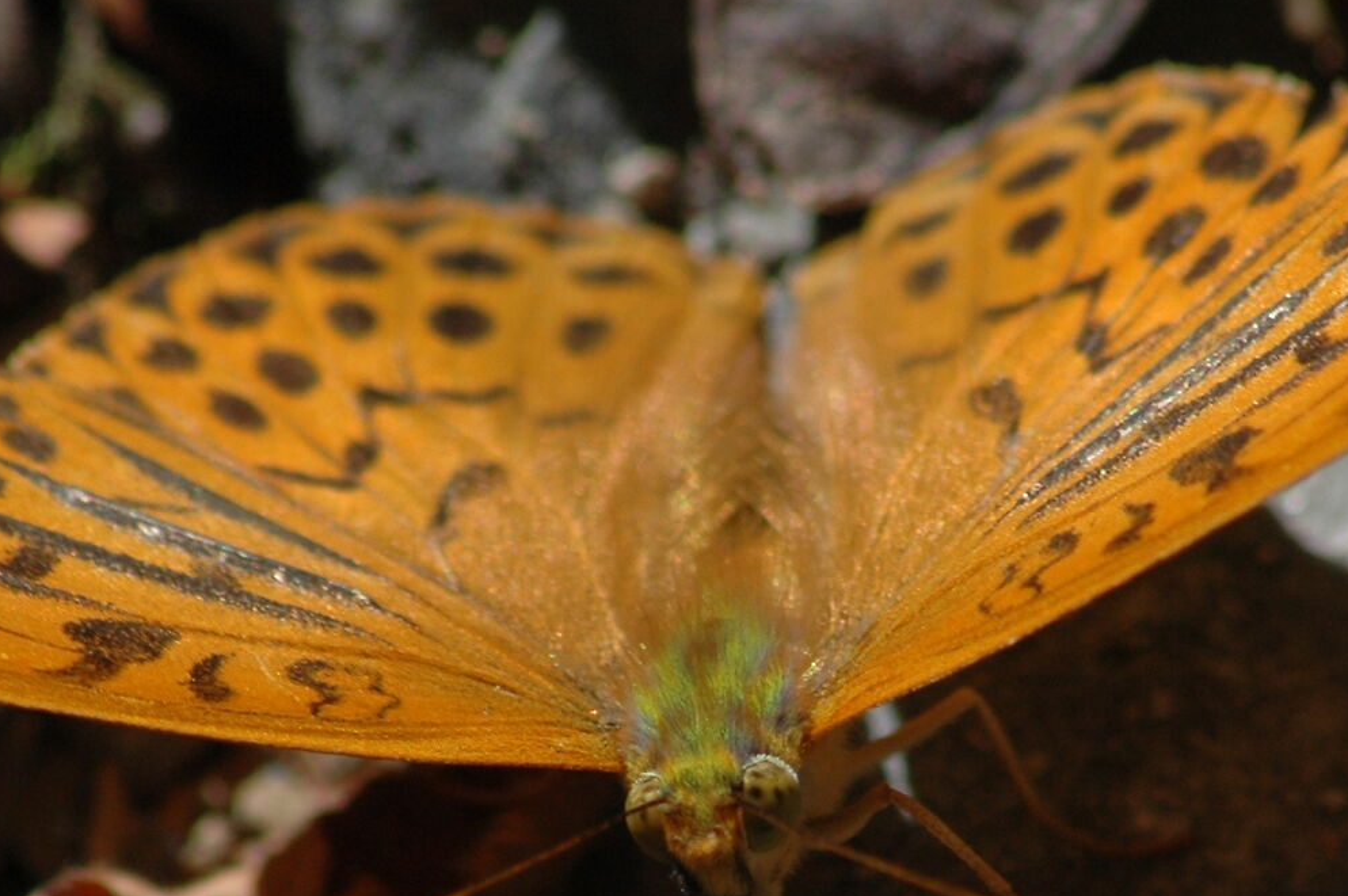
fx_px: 40630
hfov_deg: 1.9
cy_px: 770
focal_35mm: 1086
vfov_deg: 1.3
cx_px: 724
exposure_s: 1/500
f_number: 9
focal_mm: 300
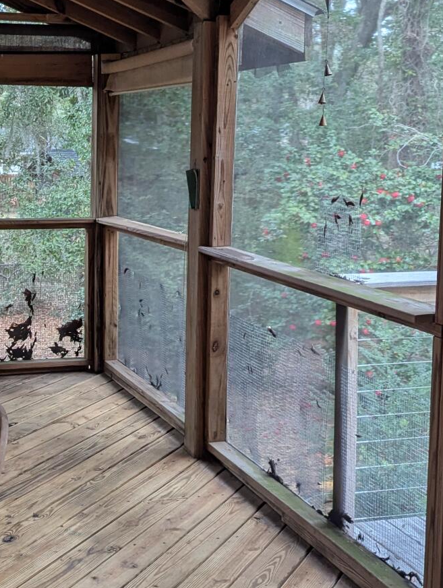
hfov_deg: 25.6
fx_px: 936
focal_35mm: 55
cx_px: 31
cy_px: 282
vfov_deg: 34.9
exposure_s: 1/60
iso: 299
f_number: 1.85
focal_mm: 6.81
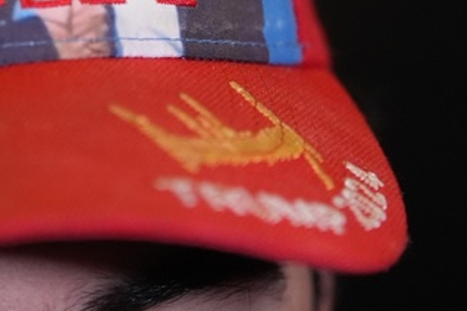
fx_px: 8366
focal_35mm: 645
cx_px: -98
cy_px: 21
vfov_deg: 2.1
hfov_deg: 3.2
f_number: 2.8
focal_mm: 200
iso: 3200
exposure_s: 1/500
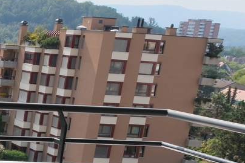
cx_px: -215
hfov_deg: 17.0
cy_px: 198
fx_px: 647
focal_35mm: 95
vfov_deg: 14.0
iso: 125
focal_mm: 10
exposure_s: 1/300
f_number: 5.6
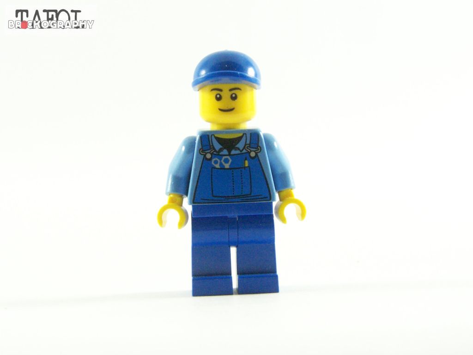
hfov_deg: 20.9
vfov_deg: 15.7
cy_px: 178
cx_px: 236
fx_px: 1284
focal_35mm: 94
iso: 400
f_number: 4
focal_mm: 15.6
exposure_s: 1/60
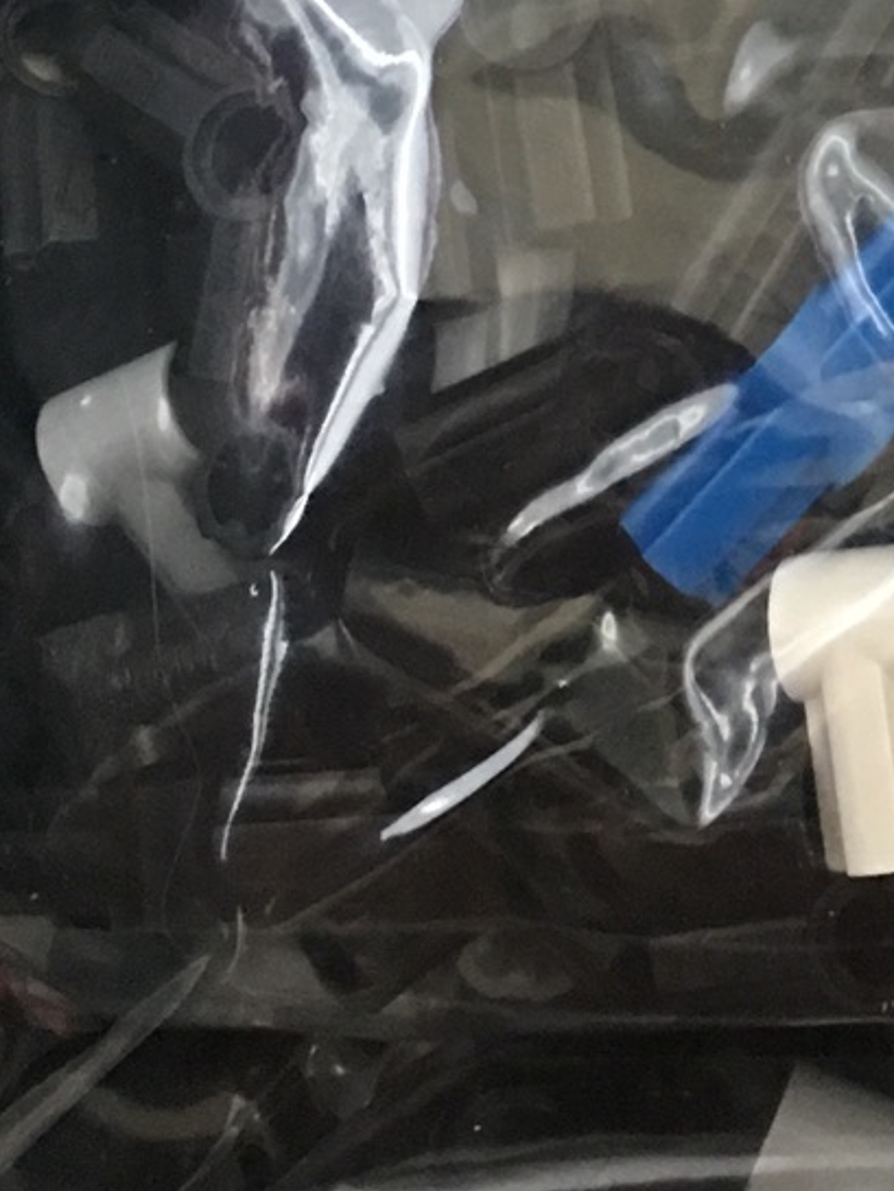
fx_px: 3752
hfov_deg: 12.9
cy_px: -266
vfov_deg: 17.2
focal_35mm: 109
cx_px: 1308
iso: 100
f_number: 2.2
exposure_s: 1/10
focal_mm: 4.15
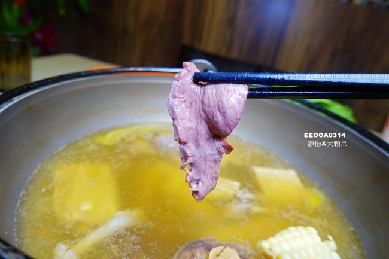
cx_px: 194
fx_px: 259
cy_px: 130
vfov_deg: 53.1
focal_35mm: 24
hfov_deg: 73.8
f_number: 2.8
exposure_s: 1/40
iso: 125
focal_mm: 8.8
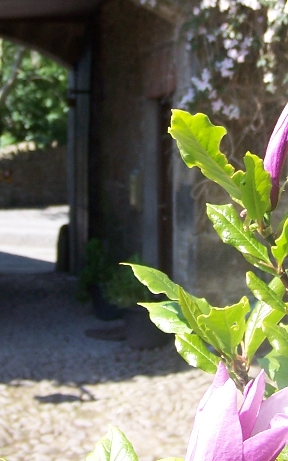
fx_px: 1155
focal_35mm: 92
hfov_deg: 14.2
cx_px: 171
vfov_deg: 22.2
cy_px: 90
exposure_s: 1/500
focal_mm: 6.3
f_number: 2.8
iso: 80
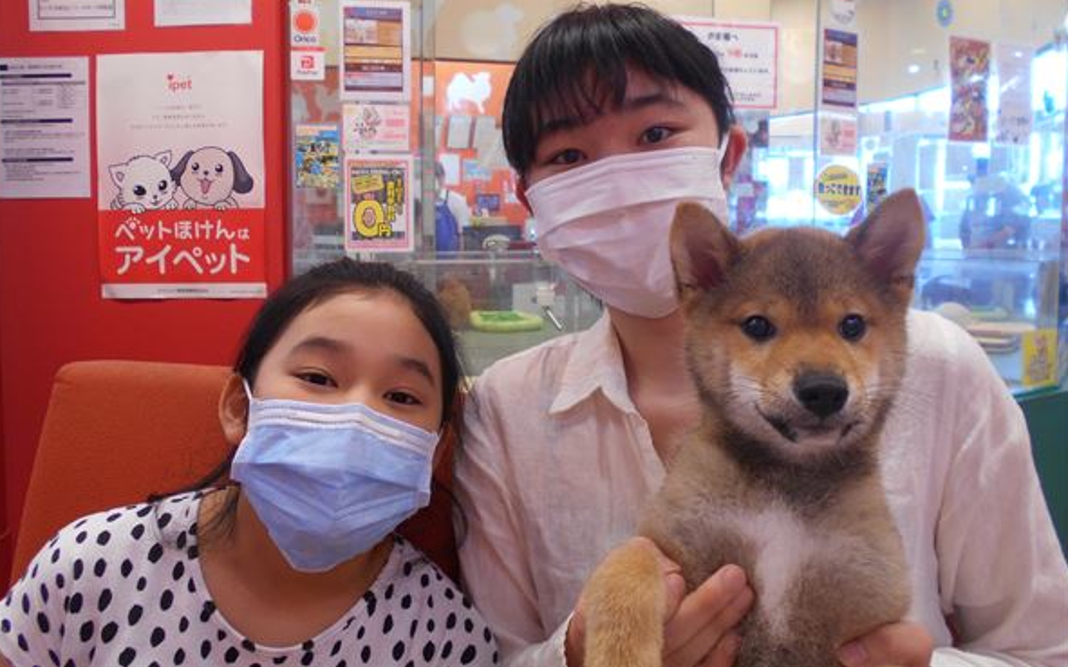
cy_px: 262
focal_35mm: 28
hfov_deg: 66.5
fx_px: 815
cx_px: 531
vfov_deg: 44.2
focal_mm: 4.6
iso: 140
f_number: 3.2
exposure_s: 1/30
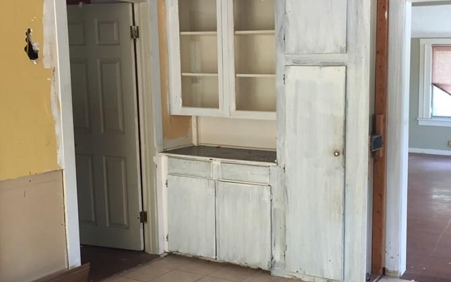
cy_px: 151
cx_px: 323
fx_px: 578
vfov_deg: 27.4
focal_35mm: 47
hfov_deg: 41.7
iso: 64
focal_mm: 4.15
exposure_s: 1/30
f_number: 2.2
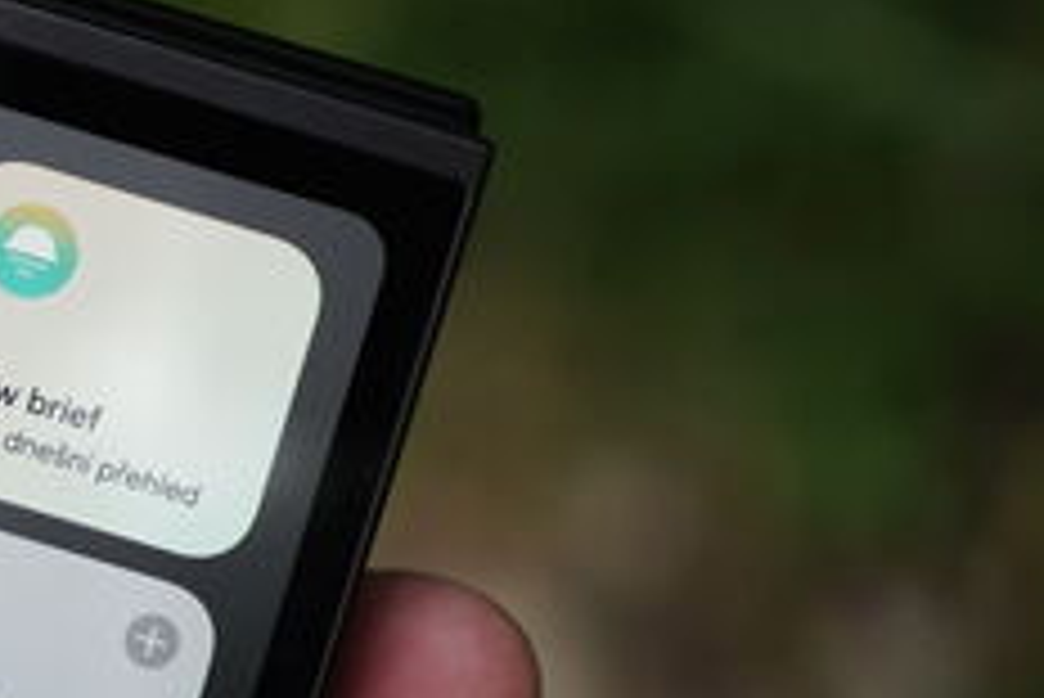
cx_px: -256
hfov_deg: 10.9
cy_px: 480
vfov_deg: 7.4
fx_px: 5368
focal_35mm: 185
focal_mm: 70
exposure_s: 1/125
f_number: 4
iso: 100
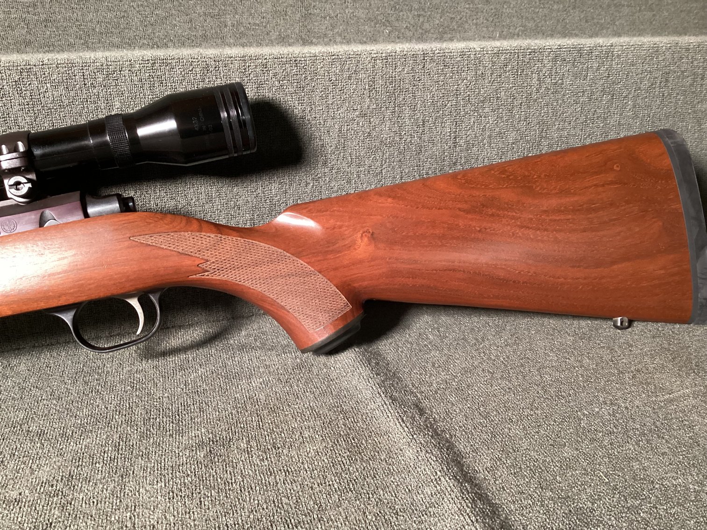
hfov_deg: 58.3
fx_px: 633
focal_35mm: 31
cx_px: 354
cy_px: 265
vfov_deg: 45.4
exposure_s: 1/25
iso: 400
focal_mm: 3.3
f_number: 2.4
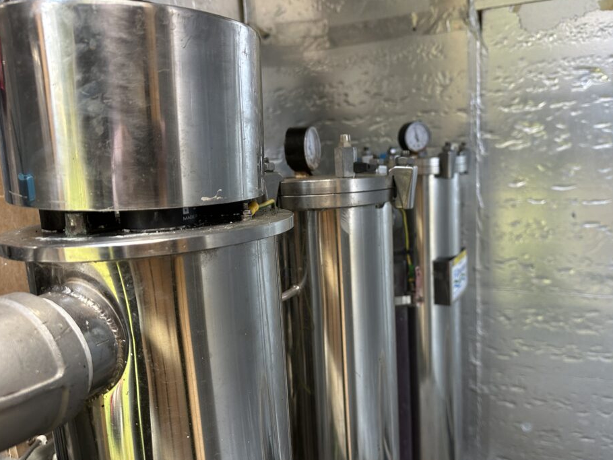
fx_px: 478
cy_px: 244
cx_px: 342
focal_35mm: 27
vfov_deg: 51.3
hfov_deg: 65.1
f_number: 1.78
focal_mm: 6.86
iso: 250
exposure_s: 1/121
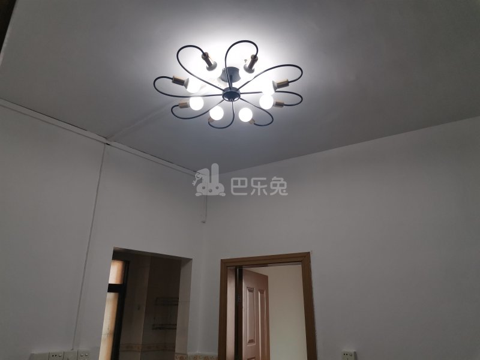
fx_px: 361
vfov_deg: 53.1
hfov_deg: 67.3
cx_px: 240
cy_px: 180
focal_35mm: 26
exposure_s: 1/114
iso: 50
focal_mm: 4.75
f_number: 1.8
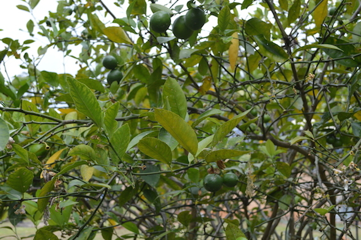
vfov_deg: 29.8
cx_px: 180
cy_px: 120
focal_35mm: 45
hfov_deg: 43.6
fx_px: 451
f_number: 5.6
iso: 200
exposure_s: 1/125
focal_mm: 30
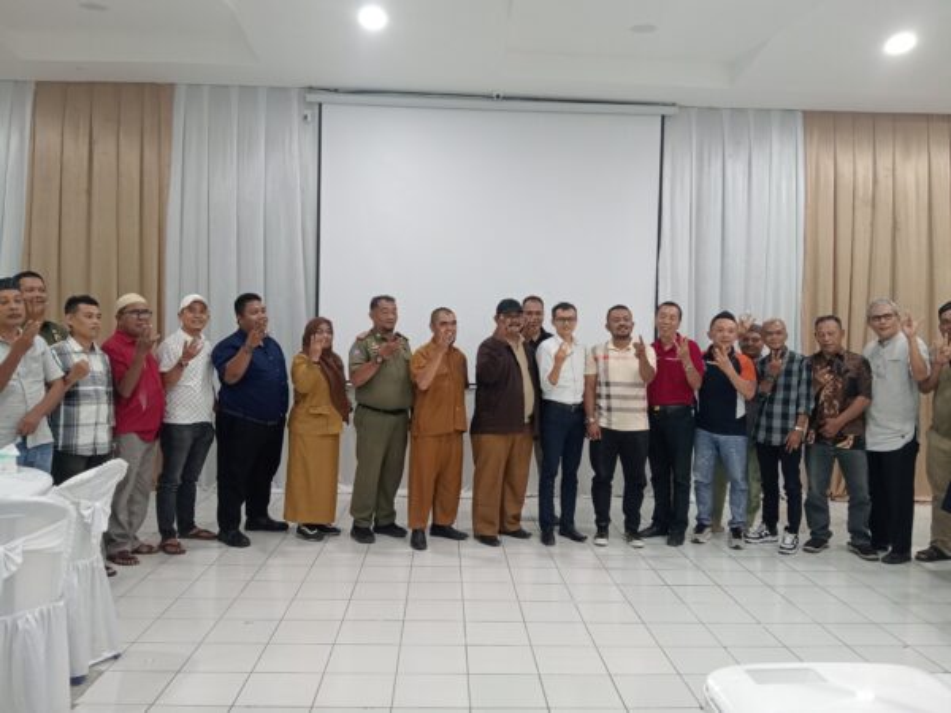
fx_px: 769
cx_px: 476
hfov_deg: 63.4
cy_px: 356
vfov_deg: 49.7
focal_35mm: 28
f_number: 1.8
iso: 496
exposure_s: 1/30
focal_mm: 3.98
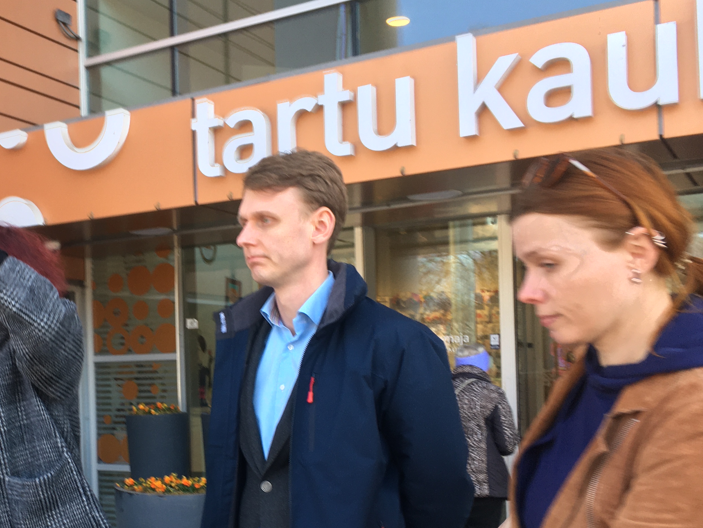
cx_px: 153
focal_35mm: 47
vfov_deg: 30.6
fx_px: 955
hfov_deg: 39.1
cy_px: 368
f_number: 2.2
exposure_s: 1/100
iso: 25
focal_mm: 4.15
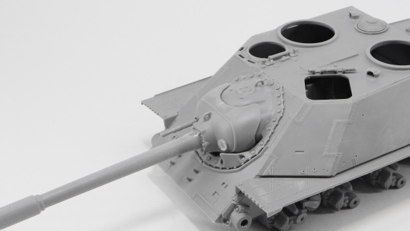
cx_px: 272
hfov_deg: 29.2
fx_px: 783
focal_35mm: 72
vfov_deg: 16.6
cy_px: 200
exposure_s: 1/96.5
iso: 64
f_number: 3.5
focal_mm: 6.6
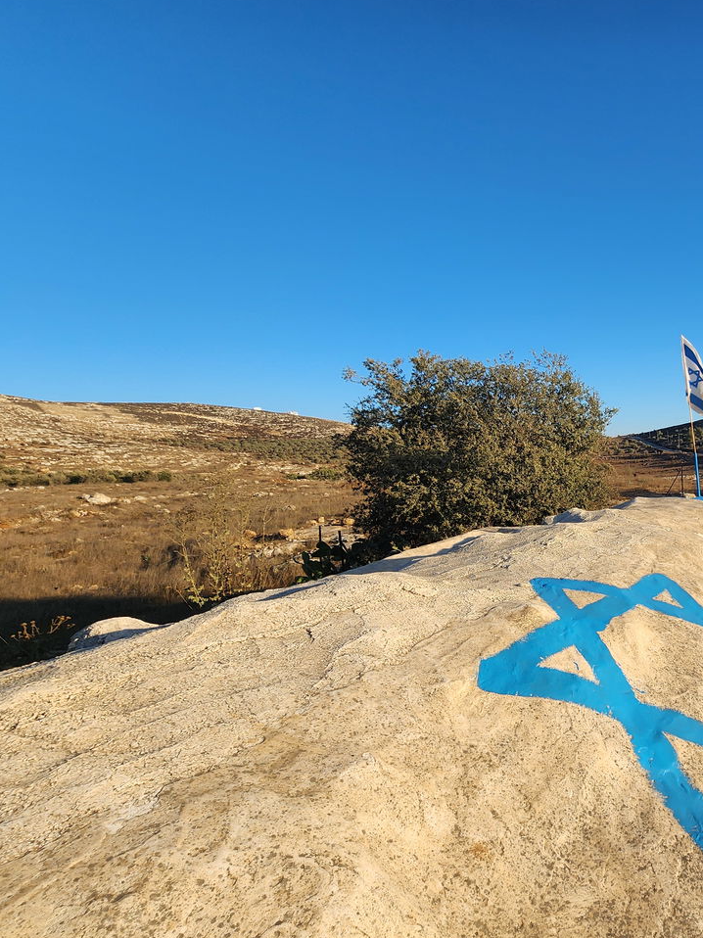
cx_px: 683
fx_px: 515
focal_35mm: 19
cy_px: 507
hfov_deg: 55.2
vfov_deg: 84.5
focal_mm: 2.2
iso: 50
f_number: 2.2
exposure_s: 1/1472
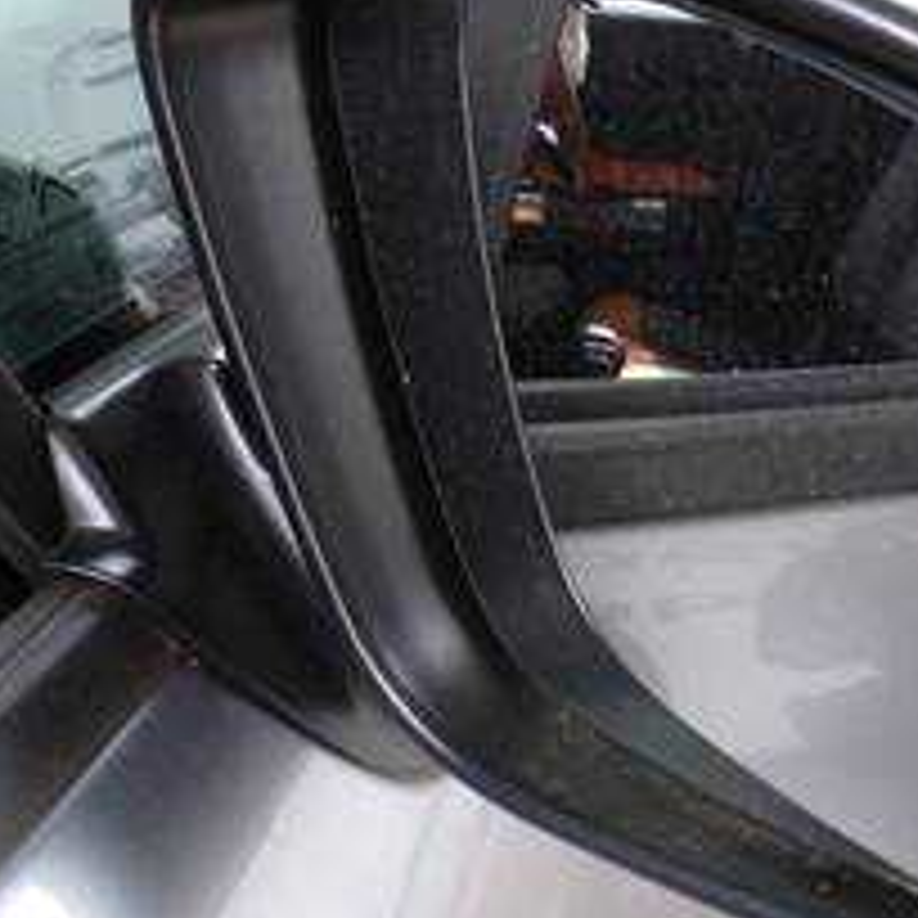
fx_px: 1500
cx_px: 702
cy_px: 544
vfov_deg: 33.9
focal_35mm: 50
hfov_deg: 33.3
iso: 100
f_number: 4.4
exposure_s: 1/50
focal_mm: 4.3
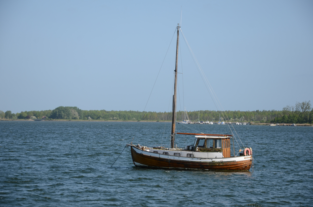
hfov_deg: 16.1
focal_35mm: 128
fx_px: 1106
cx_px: 156
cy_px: 104
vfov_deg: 10.7
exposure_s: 1/500
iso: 125
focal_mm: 85
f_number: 7.1
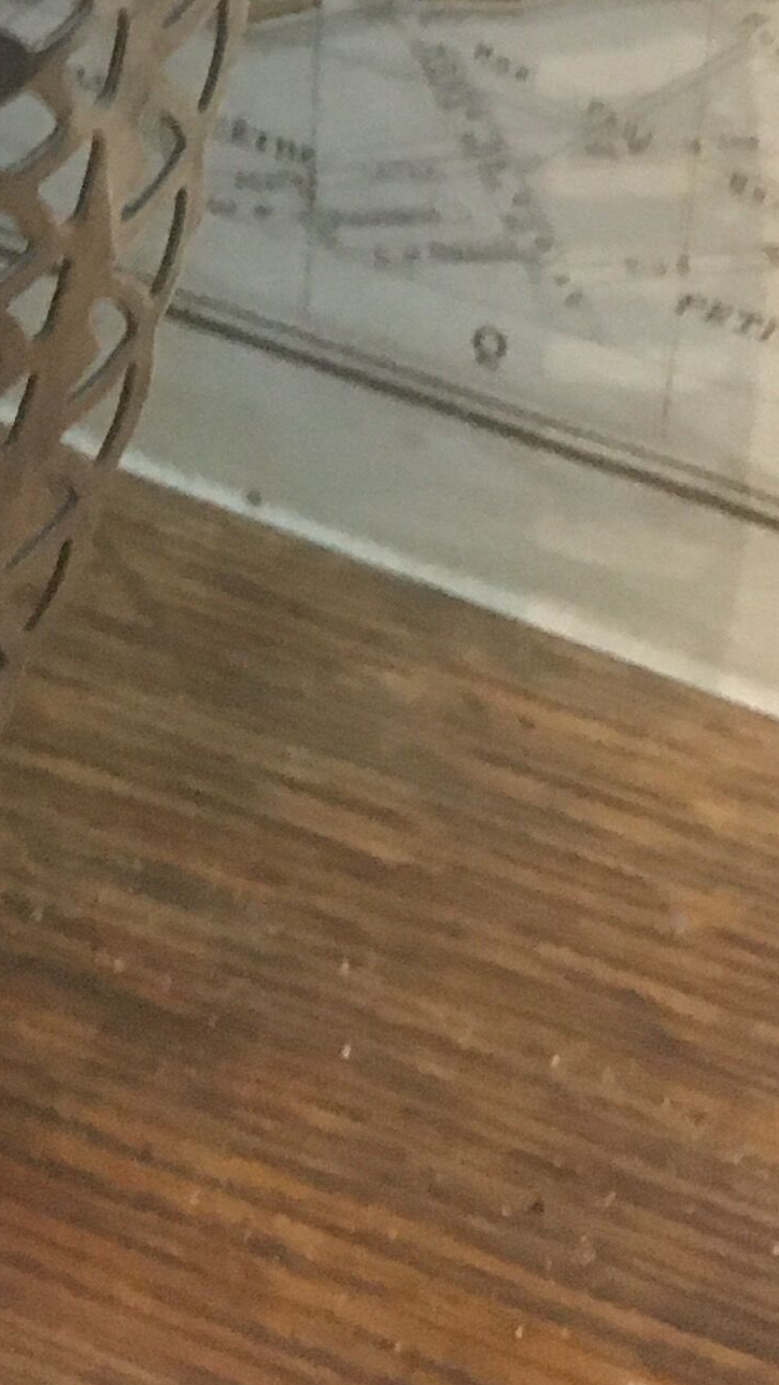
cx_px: -639
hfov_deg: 11.3
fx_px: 3635
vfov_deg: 19.4
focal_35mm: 99
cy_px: -563
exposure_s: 1/17
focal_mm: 4.15
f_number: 2.2
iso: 200
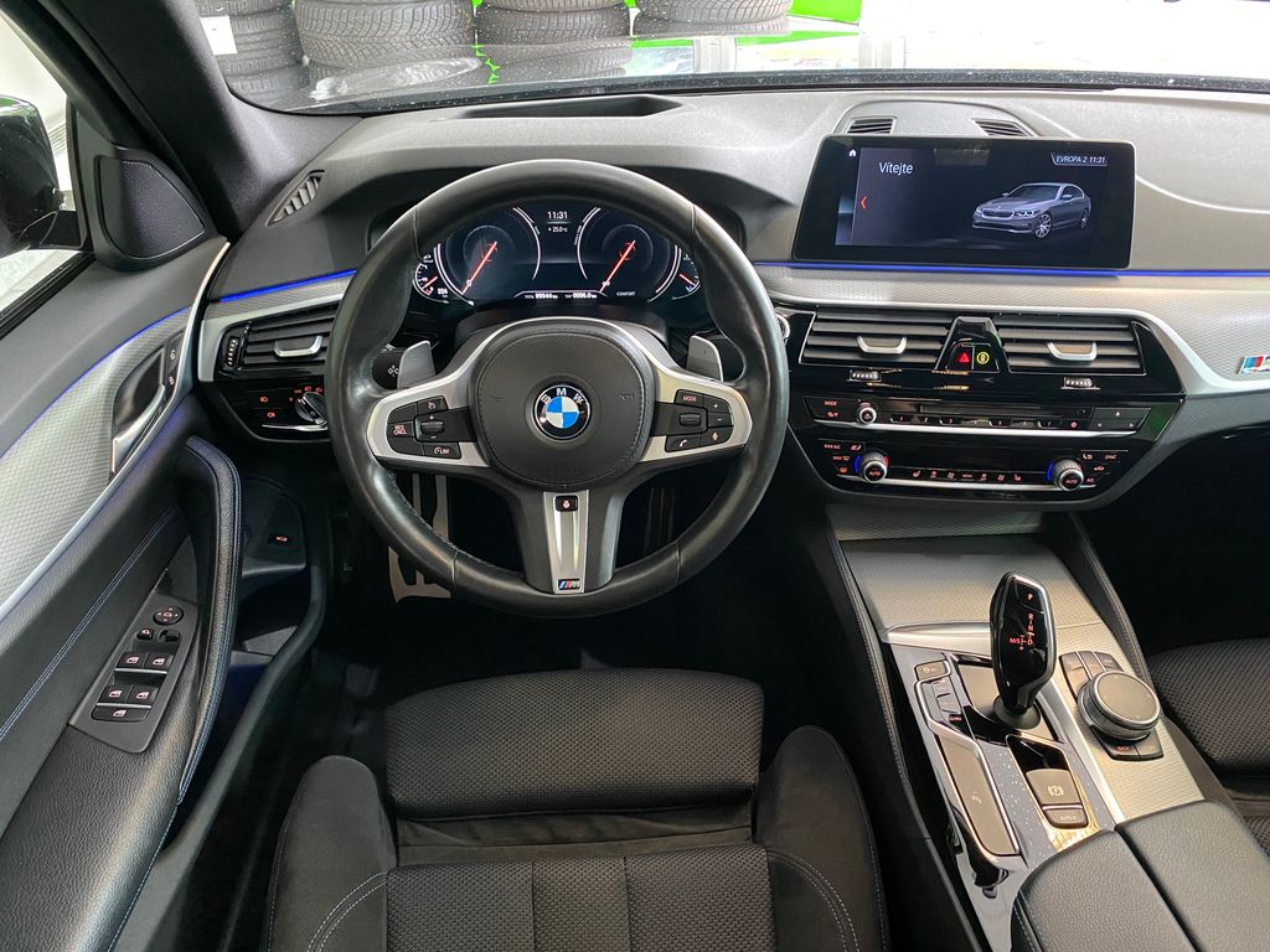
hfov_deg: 67.3
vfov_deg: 53.1
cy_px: 476
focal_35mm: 26
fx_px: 954
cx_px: 635
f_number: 1.8
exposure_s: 1/31
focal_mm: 4.25
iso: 500
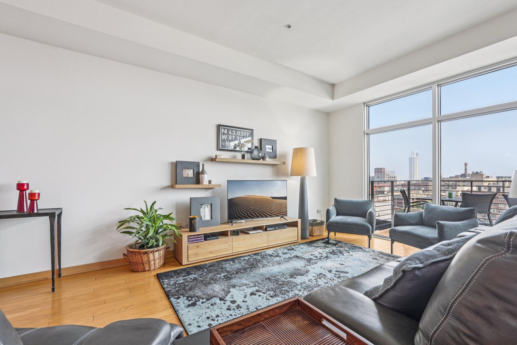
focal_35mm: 16
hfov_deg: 96.7
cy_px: 172
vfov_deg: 73.7
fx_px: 230
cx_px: 258
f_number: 10
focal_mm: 16
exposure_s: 1/15
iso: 320
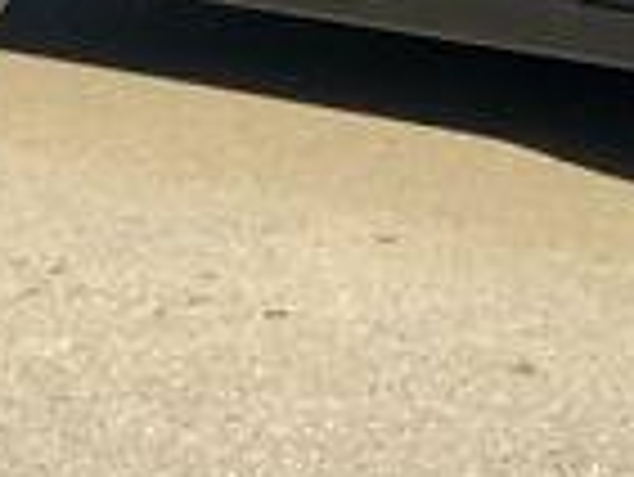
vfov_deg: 5.0
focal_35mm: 294
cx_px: 1160
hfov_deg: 6.6
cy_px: -490
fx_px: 5389
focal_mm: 6
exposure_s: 1/120
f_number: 2.4
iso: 20
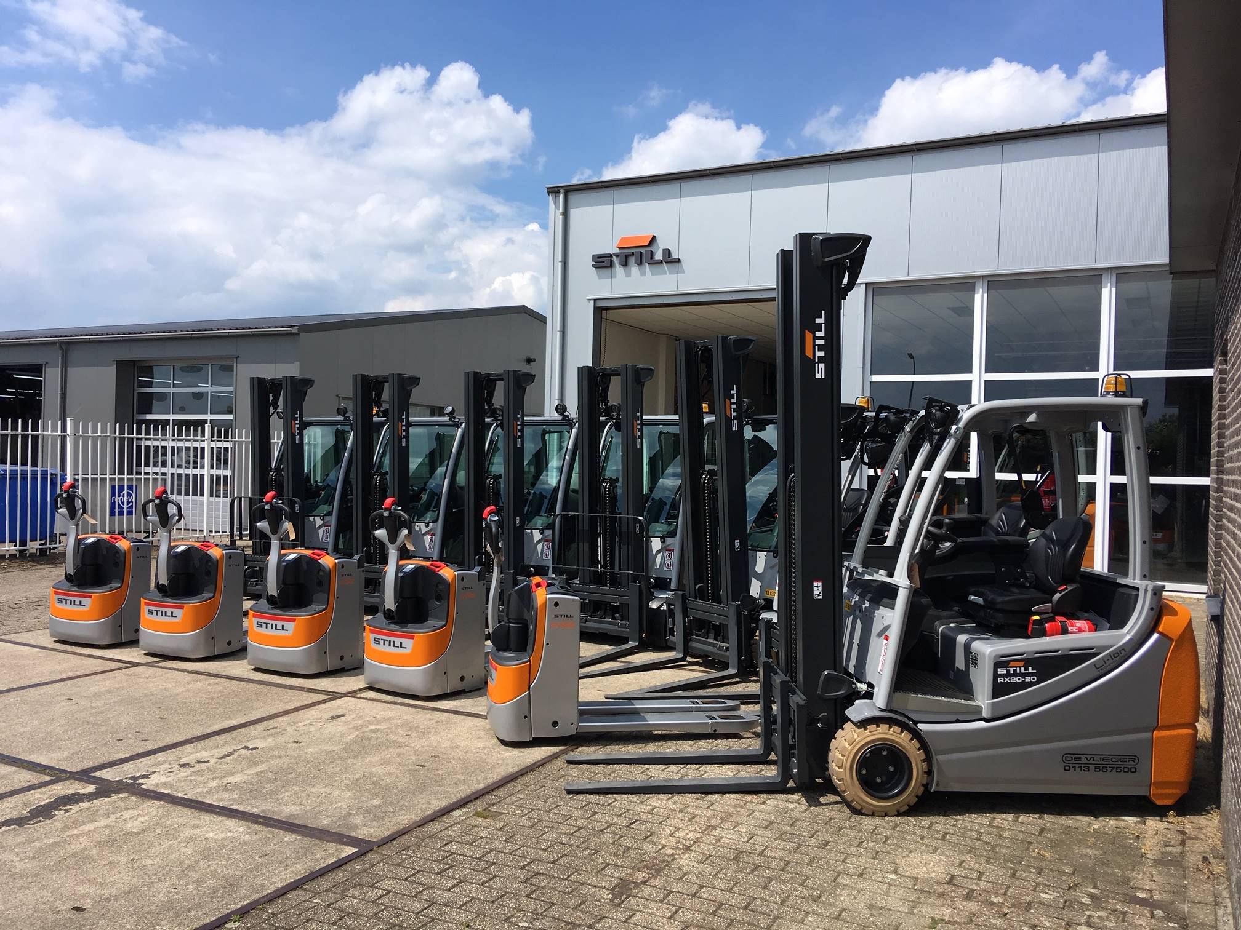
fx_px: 1040
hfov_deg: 61.7
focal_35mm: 29
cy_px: 465
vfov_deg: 48.2
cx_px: 620
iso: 25
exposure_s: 1/1789
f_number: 2.2
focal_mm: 4.15
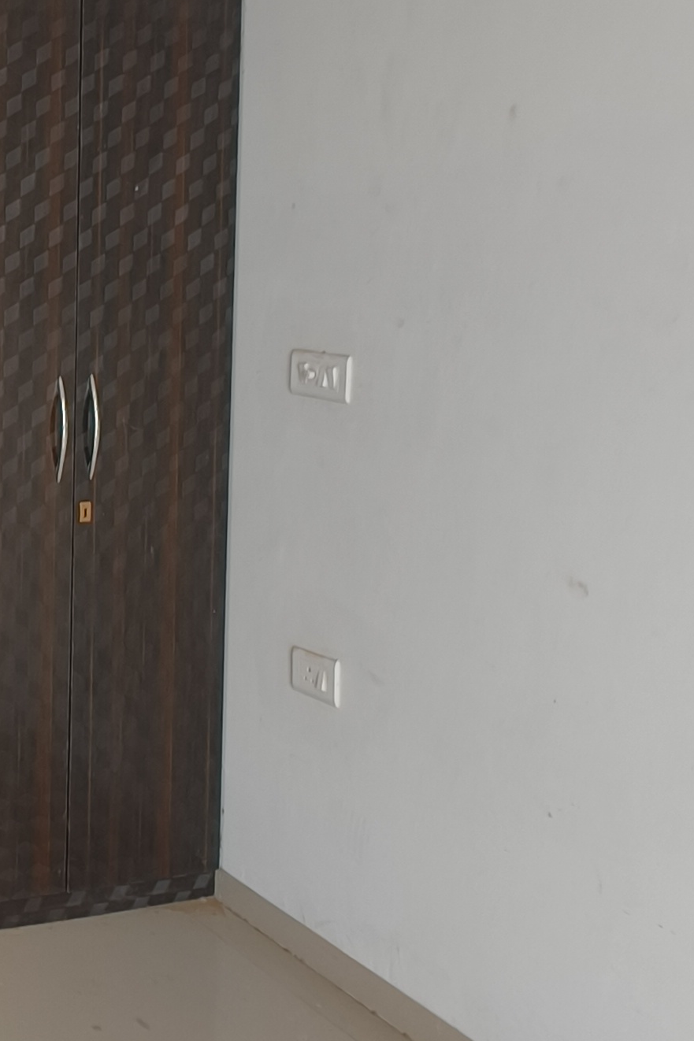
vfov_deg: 43.0
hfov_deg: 24.0
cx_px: -331
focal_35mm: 45
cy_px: 348
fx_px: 1301
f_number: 2.2
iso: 180
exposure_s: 1/50
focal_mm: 2.15
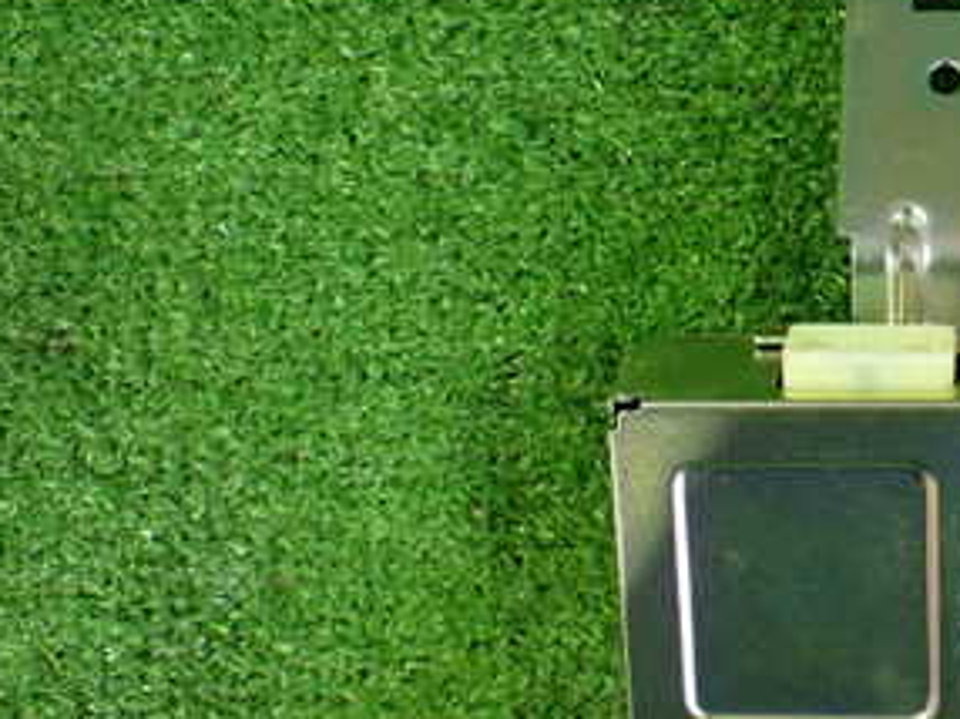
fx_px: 1746
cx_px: 940
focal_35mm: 63
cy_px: 249
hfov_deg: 29.0
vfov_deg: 23.2
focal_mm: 5.4
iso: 800
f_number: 2.3
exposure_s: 1/40
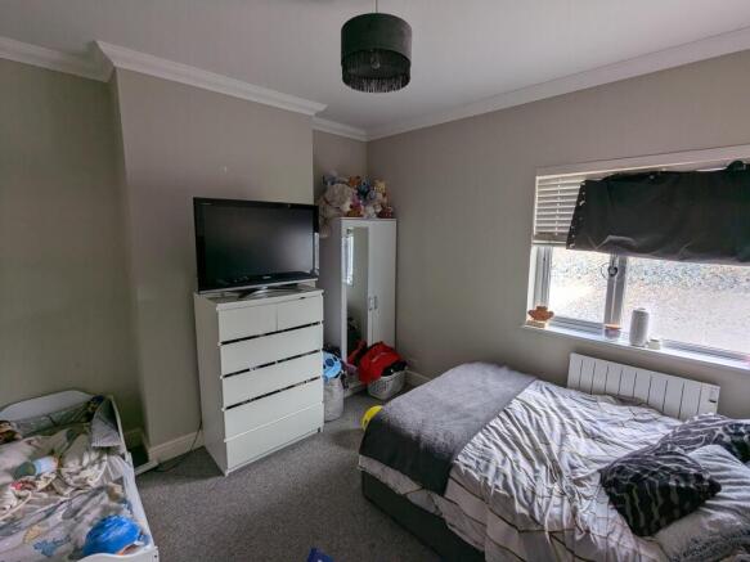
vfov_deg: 78.1
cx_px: 375
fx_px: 347
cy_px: 281
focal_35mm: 16
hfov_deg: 94.5
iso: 33
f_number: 2.2
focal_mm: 2.35
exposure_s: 1/143
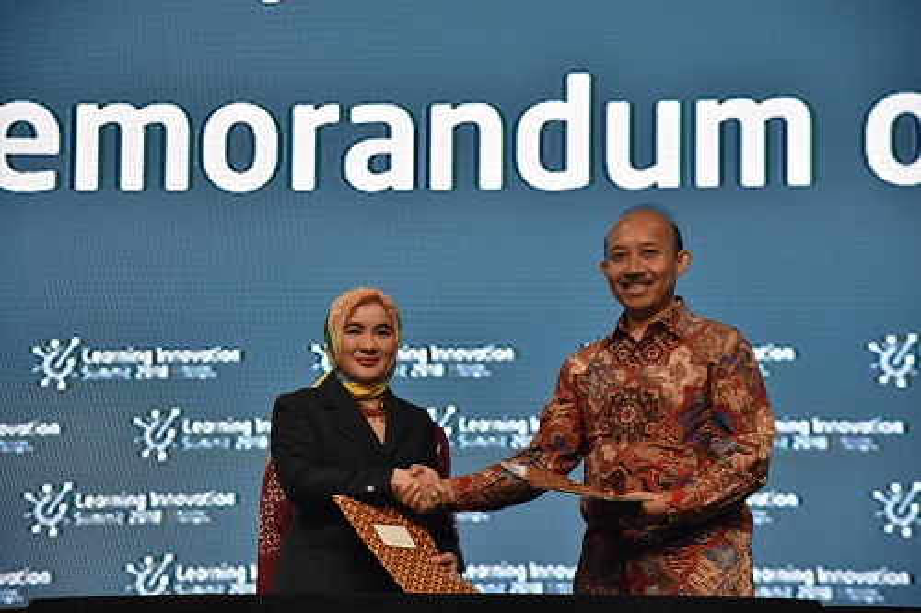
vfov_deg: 12.4
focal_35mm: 110
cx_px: 460
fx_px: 2813
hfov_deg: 18.6
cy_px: 306
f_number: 5.6
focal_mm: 110
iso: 3200
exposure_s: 1/125
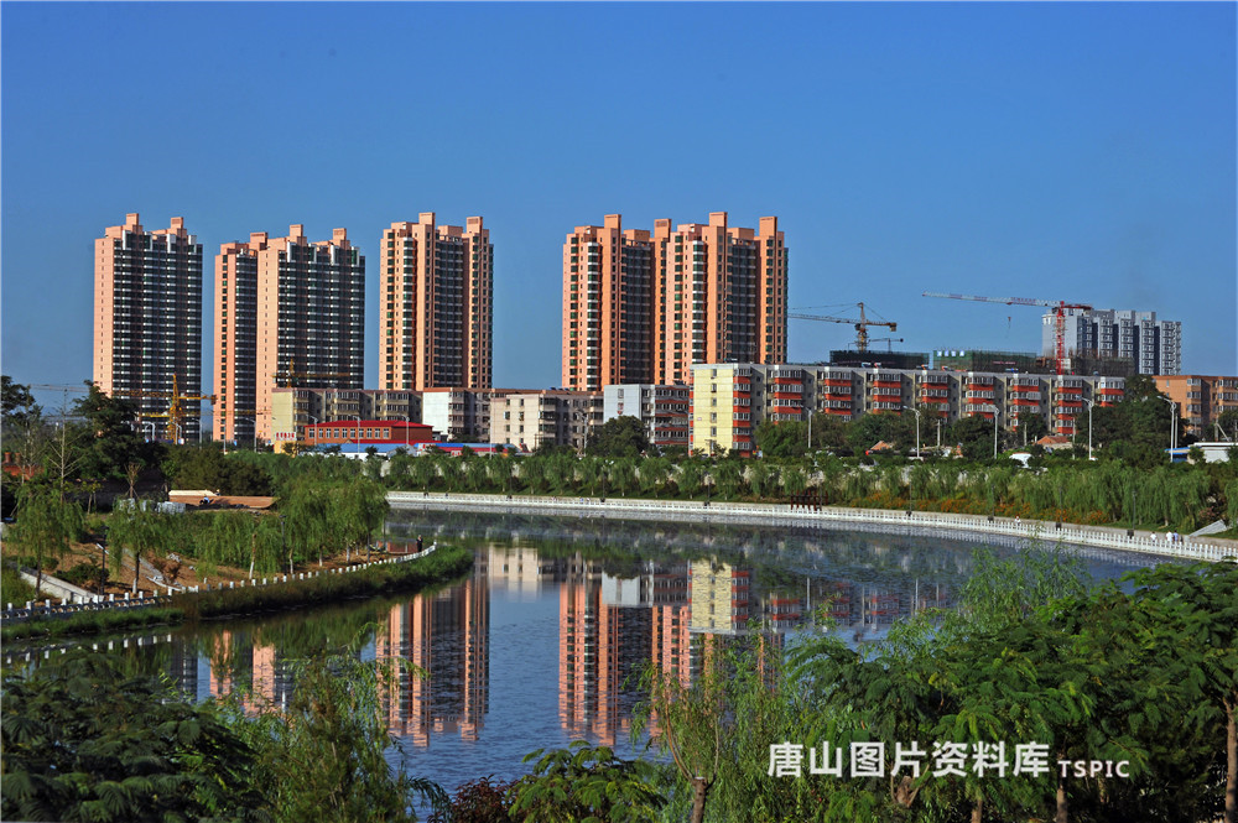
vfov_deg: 15.2
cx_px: 619
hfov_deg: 22.6
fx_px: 3092
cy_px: 412
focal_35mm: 90
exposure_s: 1/640
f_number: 13
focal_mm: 90
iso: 500
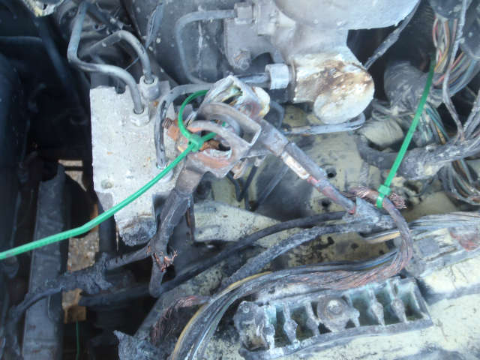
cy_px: 180
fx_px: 388
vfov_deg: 49.7
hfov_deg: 63.4
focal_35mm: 28
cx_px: 240
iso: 160
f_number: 3.5
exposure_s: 1/30
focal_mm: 5
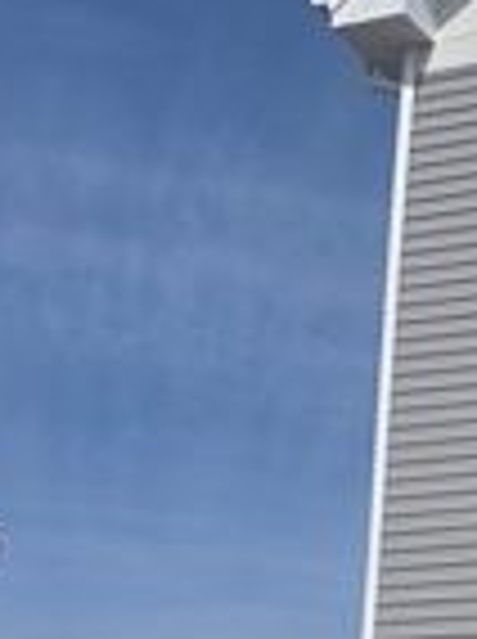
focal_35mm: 108
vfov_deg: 16.4
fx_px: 1990
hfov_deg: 12.3
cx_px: 922
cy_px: 1001
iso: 50
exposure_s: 1/7944
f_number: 1.7
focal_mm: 6.3
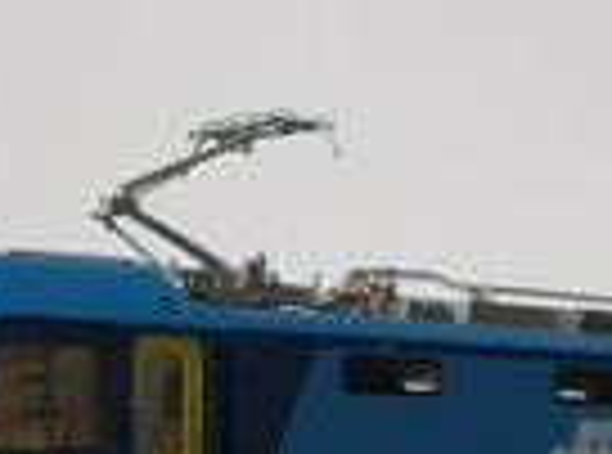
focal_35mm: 129
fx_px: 2273
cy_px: 445
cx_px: 594
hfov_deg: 15.1
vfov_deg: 11.3
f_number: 2.8
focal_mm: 5.8
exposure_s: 1/18.5
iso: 50
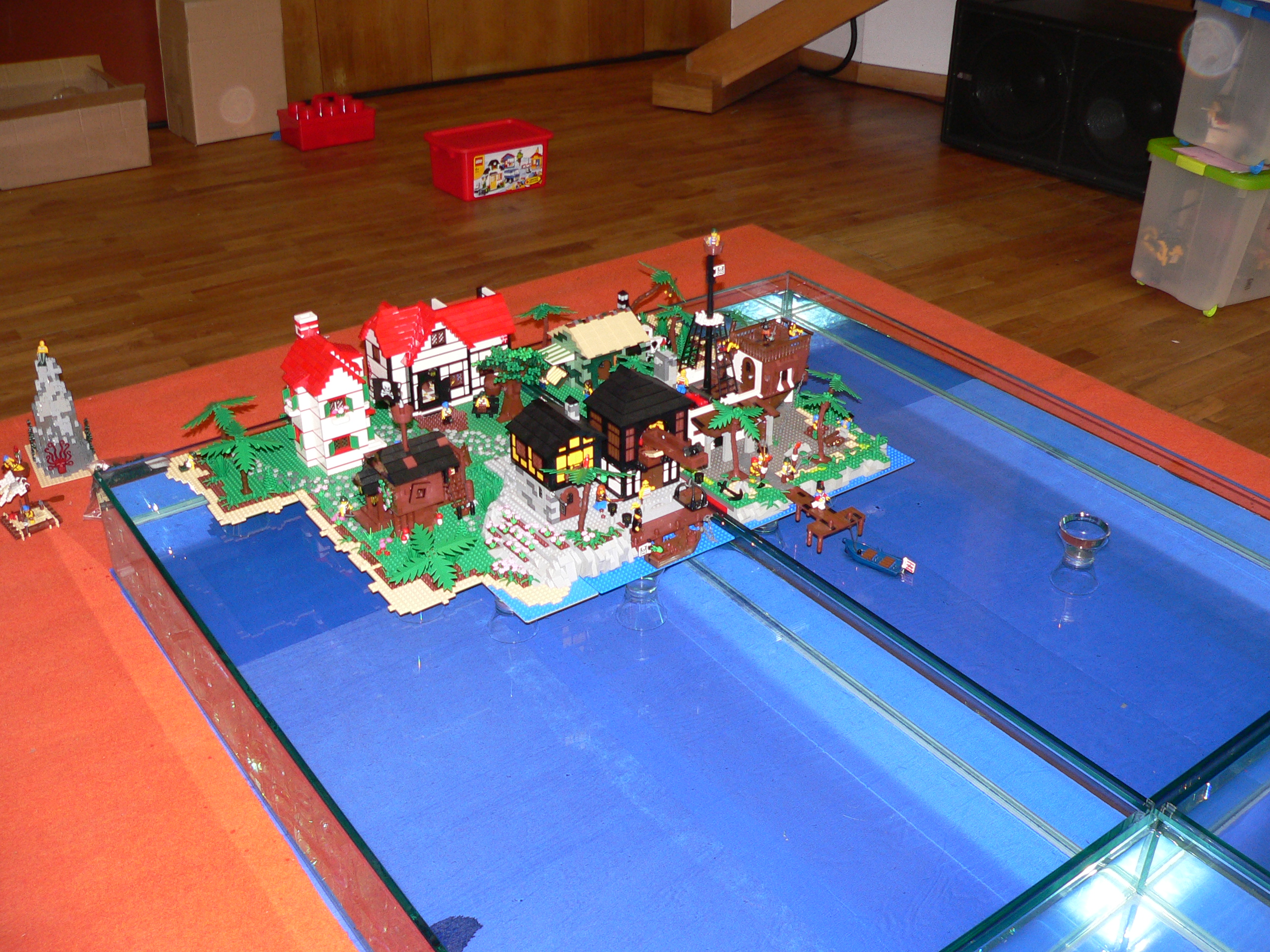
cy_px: 476
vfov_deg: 39.7
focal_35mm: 36
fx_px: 1321
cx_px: 635
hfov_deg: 51.4
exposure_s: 1/60
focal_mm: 6
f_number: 2.8
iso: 150
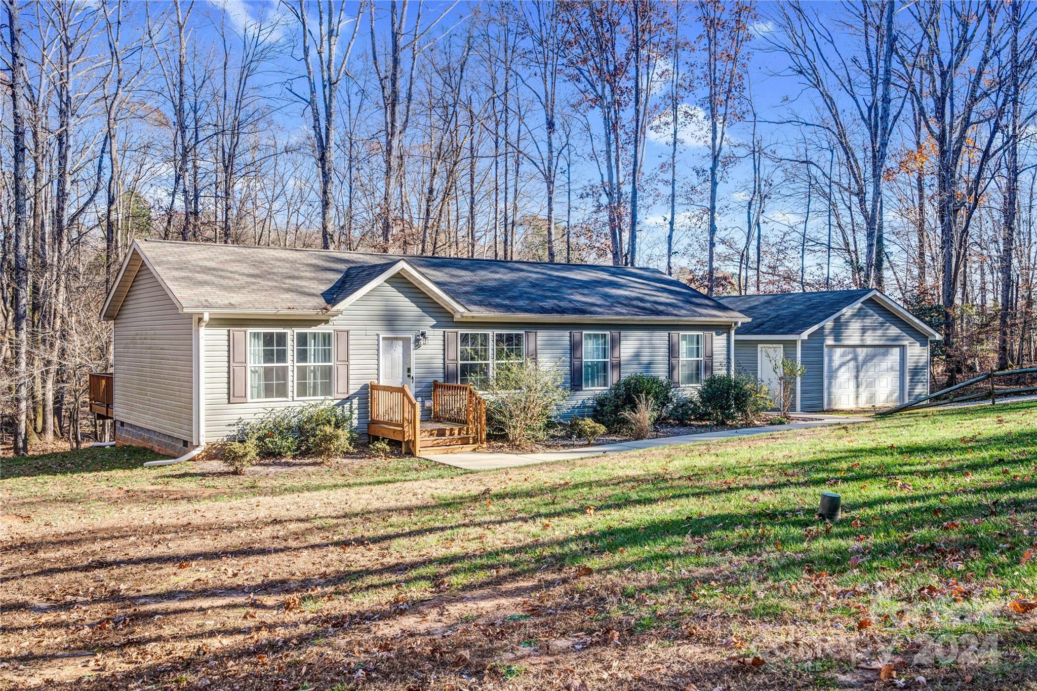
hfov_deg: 54.4
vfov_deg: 37.8
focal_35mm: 35
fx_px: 1008
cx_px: 518
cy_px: 346
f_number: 9
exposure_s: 1/160
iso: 200
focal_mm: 35
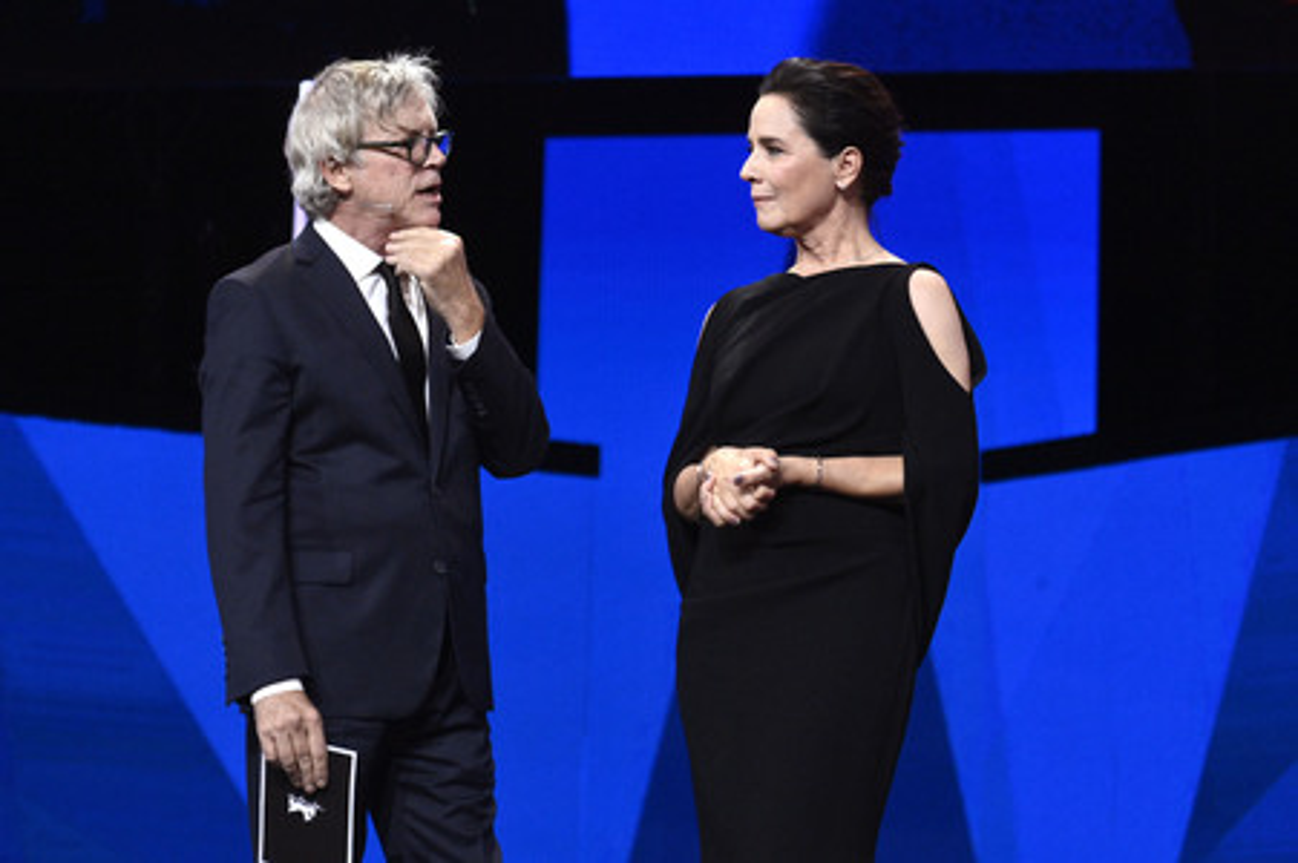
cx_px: 649
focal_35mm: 140
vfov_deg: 9.8
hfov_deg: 14.7
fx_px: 5044
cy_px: 432
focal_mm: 140
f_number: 5.6
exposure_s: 1/200
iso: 10000
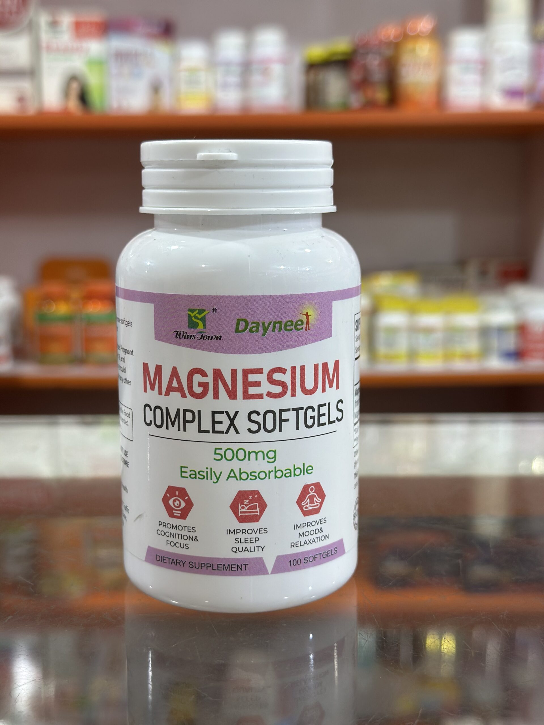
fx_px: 1006
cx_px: 272
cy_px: 362
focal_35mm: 48
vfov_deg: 39.7
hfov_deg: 30.3
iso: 160
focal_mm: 6.86
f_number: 1.78
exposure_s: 1/50
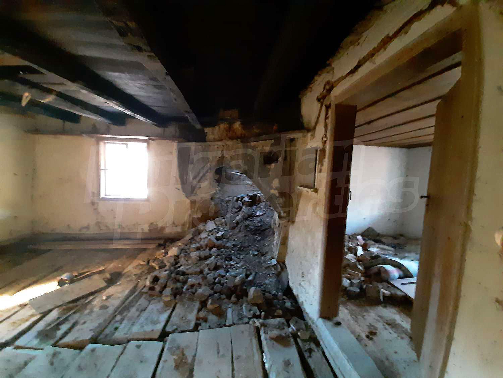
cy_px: 189
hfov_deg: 106.2
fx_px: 189
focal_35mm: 13
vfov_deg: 89.9
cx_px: 252
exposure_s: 1/10
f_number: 2.2
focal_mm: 1.42
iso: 800
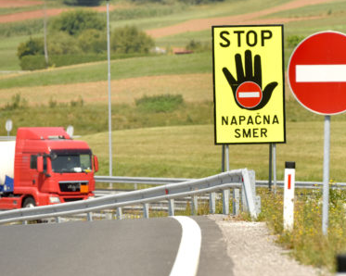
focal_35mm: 262
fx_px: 2682
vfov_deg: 5.9
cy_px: 151
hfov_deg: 7.4
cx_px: 174
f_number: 4.5
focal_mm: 200
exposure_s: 1/2500
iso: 125
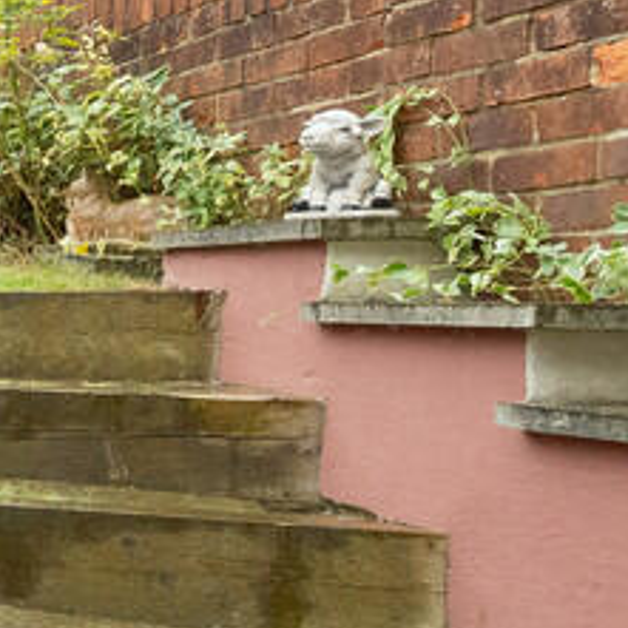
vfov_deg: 27.3
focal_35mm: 63
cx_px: -776
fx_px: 1293
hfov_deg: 16.4
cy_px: 327
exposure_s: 1/640
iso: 1000
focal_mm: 16
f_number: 7.1
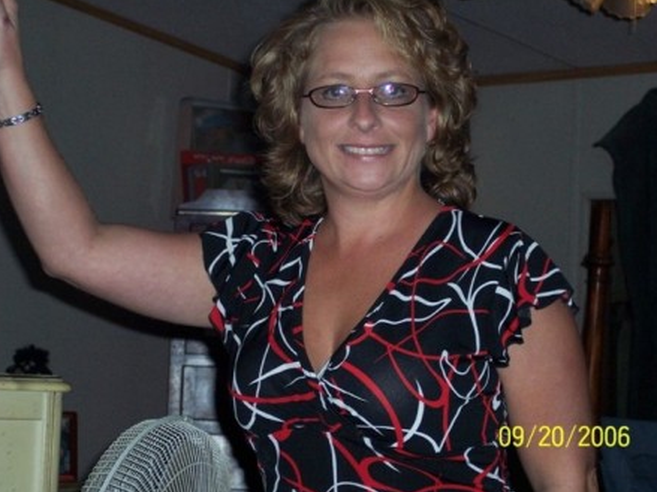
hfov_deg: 16.4
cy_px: 247
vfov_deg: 12.3
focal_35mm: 120
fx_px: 2277
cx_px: 329
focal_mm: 24
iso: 140
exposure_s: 1/125
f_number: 4.8
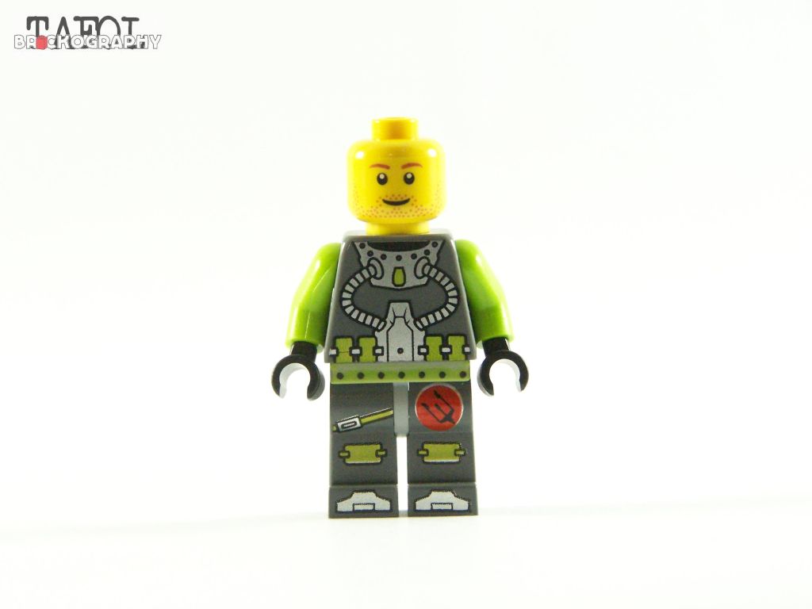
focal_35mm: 117
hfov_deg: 16.8
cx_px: 406
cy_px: 304
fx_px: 2745
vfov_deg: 12.7
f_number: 4
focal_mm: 19.4
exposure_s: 1/60
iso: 400
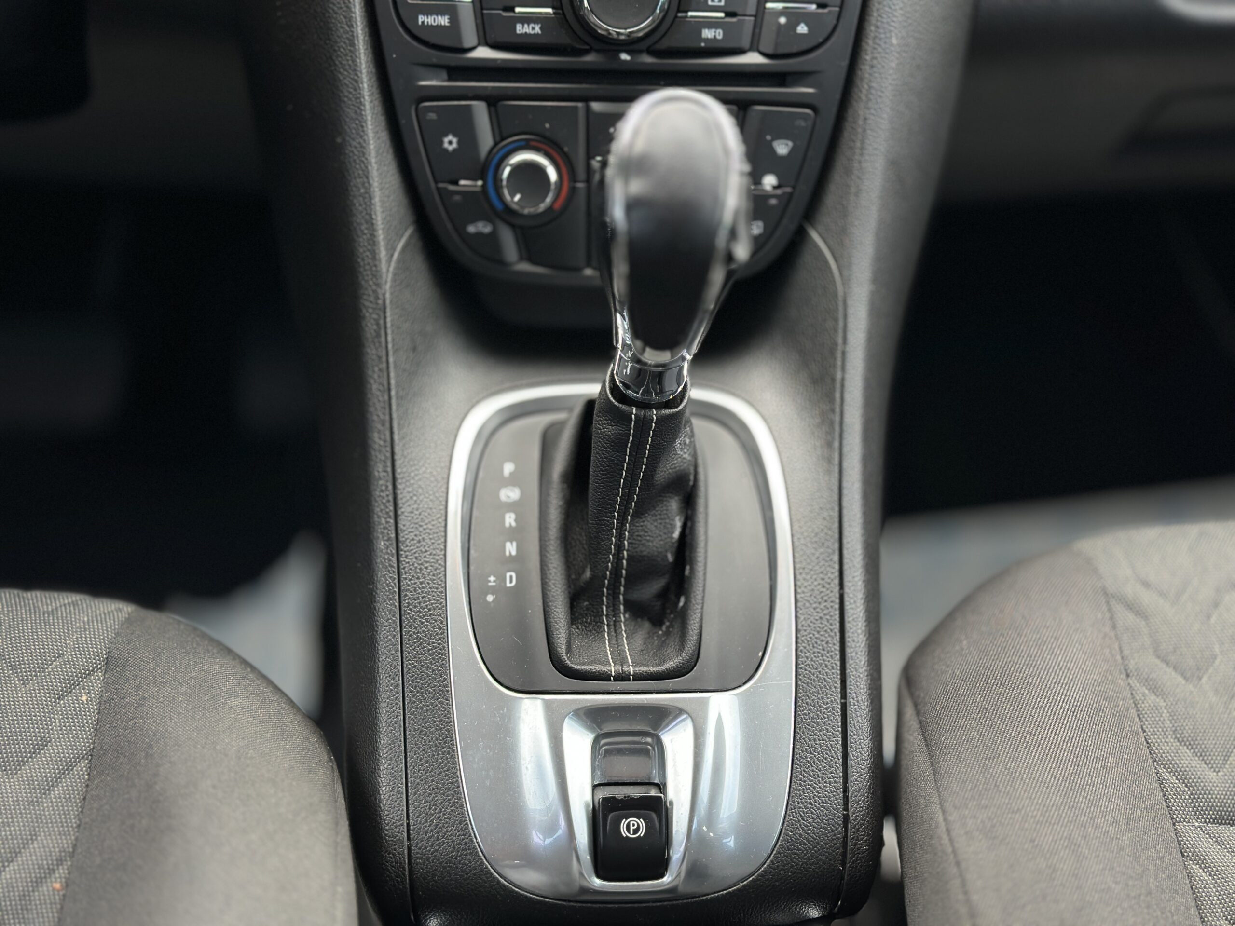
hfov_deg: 39.7
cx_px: 618
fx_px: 1713
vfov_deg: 30.3
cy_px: 463
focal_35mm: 48
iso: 80
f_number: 1.78
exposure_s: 1/240
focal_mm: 6.86
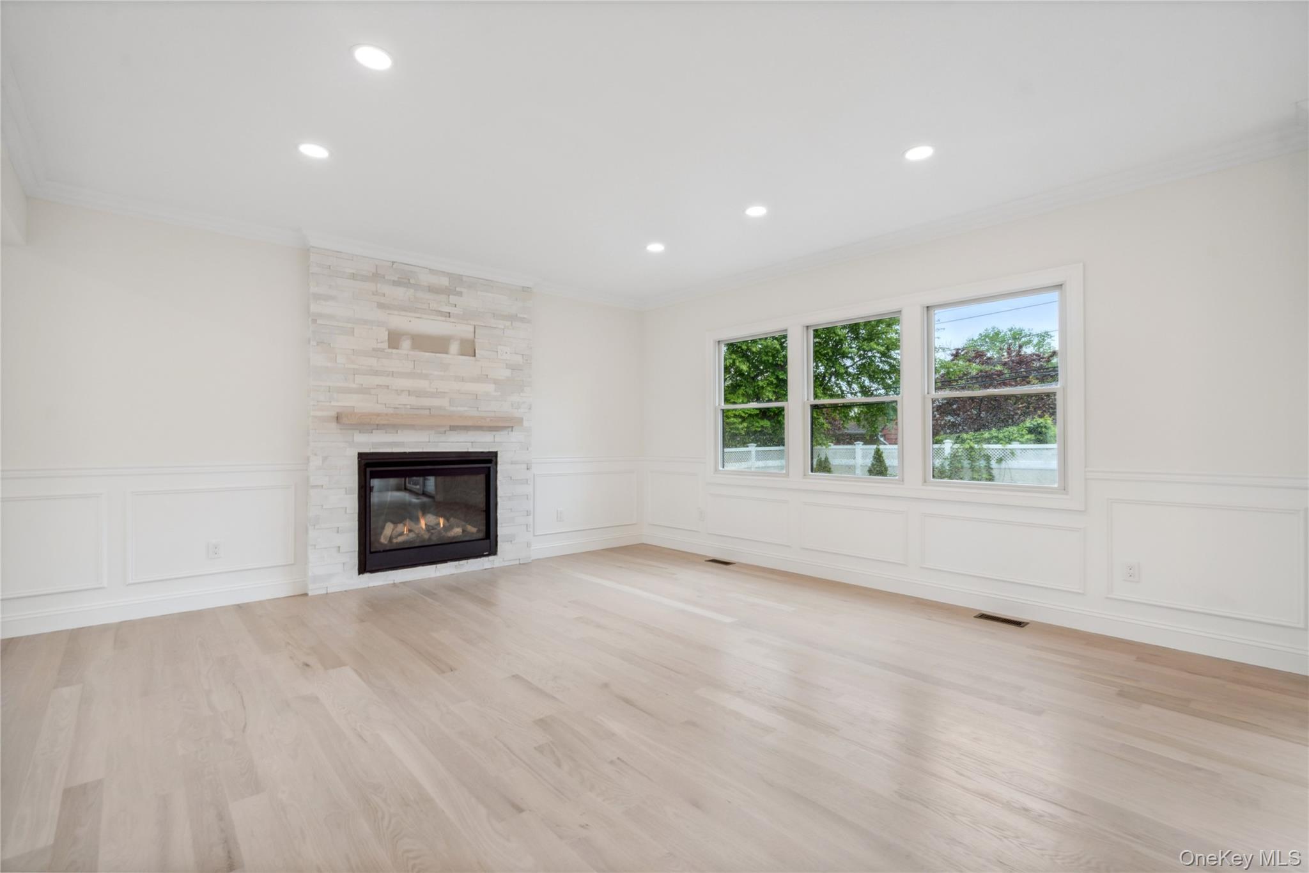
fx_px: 582
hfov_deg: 96.7
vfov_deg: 73.7
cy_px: 436
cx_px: 654
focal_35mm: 16
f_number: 7.1
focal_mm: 16
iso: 160
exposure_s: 1/80
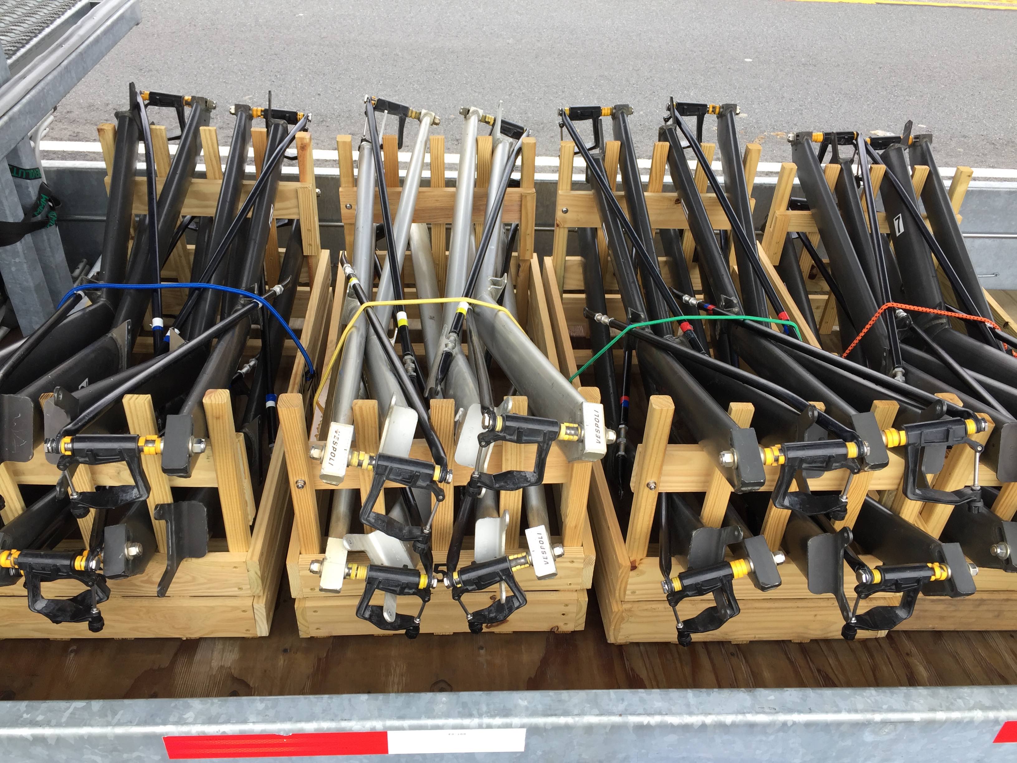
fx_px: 852
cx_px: 508
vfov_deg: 48.2
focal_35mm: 29
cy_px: 382
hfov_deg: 61.7
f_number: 2.2
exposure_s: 1/181
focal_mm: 4.15
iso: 32
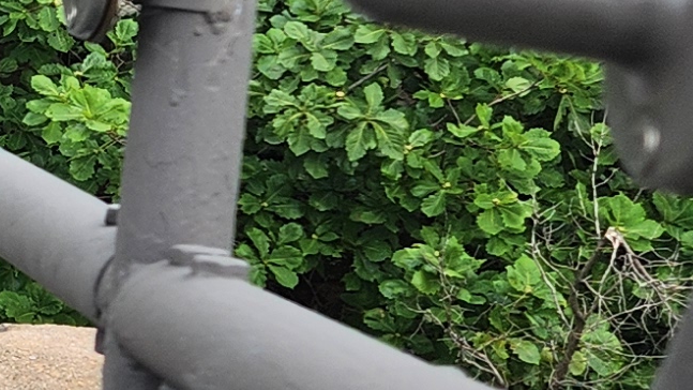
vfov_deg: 7.8
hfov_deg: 11.7
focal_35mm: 155
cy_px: -75
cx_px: -901
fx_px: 2848
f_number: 1.8
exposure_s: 1/374
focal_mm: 5.4
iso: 20
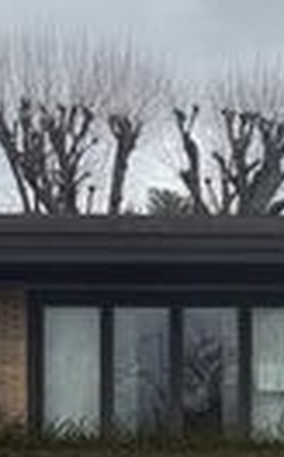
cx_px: 391
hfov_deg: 9.9
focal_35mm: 129
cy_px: 486
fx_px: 1605
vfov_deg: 15.8
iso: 80
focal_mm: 6.76
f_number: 1.78
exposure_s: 1/3279
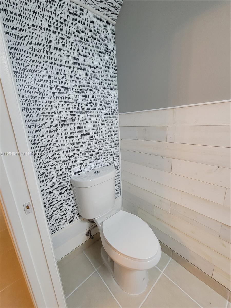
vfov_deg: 106.2
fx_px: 116
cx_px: 116
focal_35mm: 13
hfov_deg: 89.9
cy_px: 154
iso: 320
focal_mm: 2.2
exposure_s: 1/40
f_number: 2.2
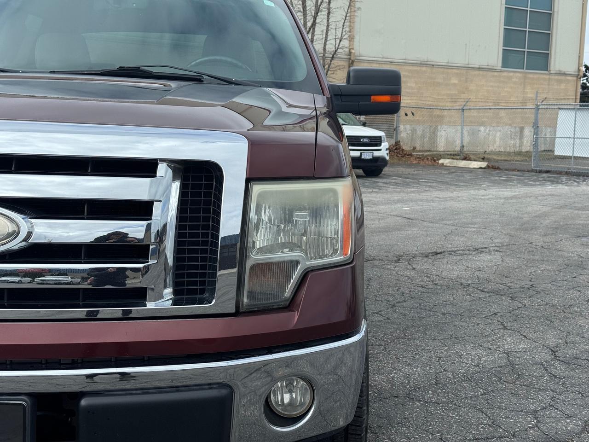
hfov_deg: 39.7
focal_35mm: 48
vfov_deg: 30.3
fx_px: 817
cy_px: 221
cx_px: 294
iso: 64
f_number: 1.78
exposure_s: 1/3425
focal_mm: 6.76
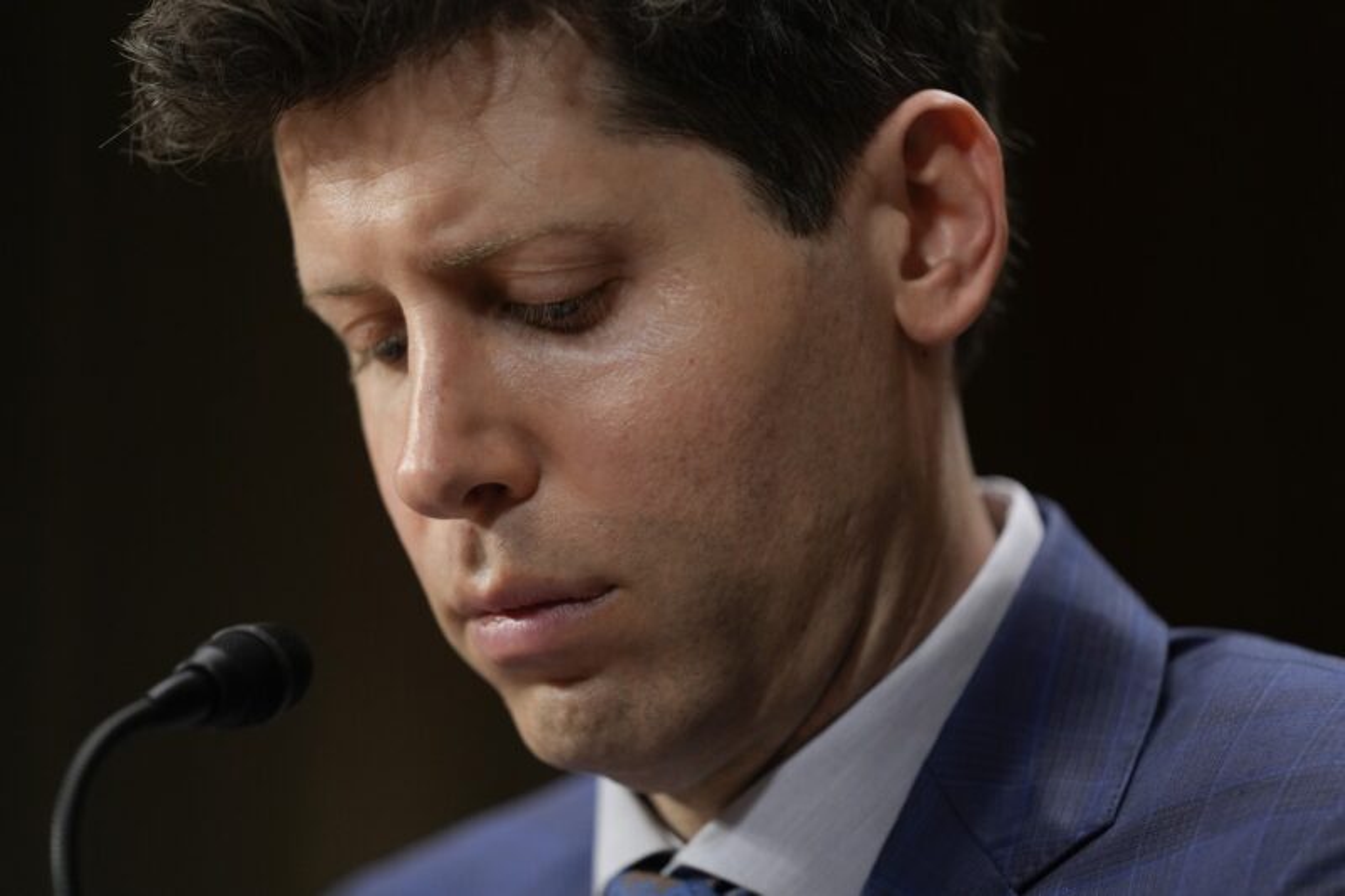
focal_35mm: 170
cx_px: 672
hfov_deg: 12.1
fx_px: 6350
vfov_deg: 8.1
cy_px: 448
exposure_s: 1/320
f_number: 2.8
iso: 2000
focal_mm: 170
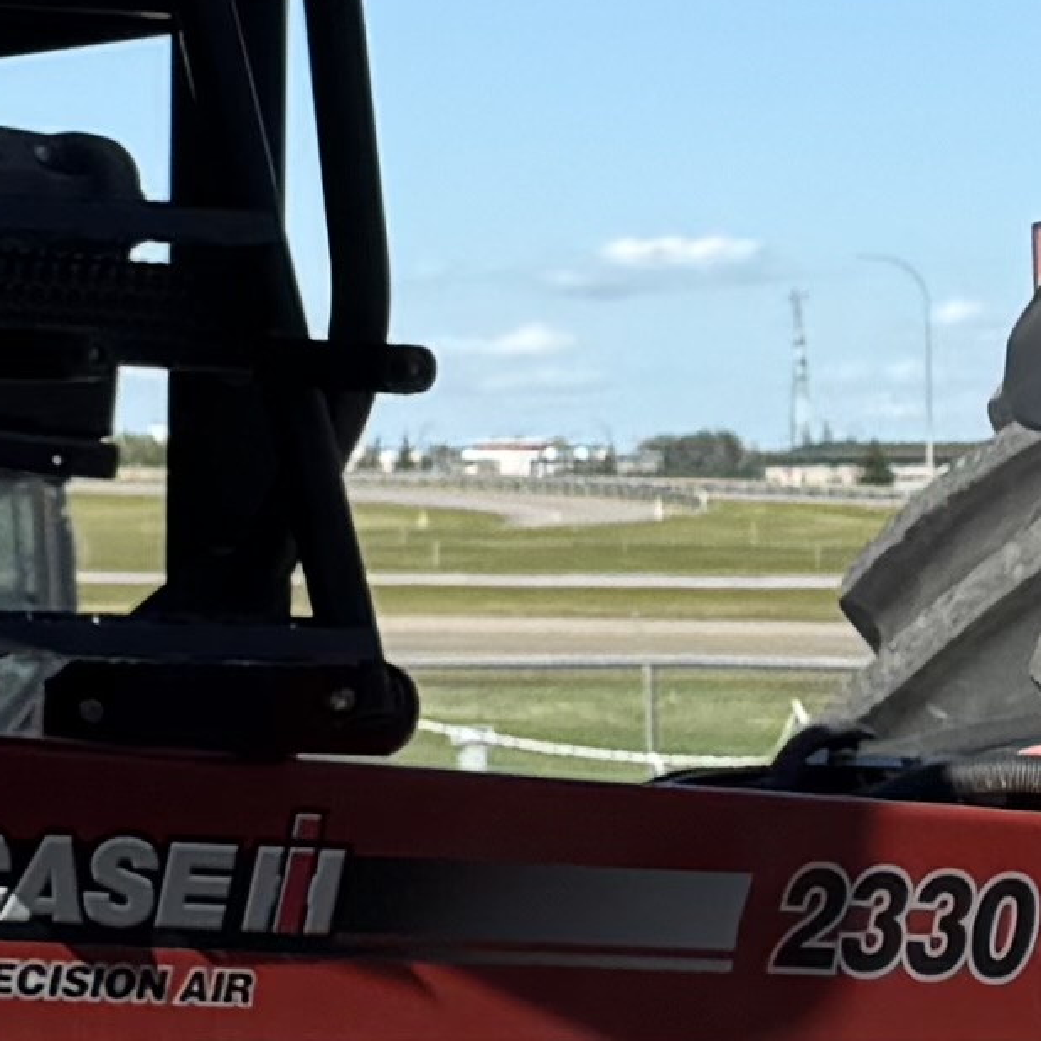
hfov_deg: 7.0
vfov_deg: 8.9
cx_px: -2971
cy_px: 270
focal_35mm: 196
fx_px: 6669
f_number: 1.78
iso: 80
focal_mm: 6.76
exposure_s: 1/4049
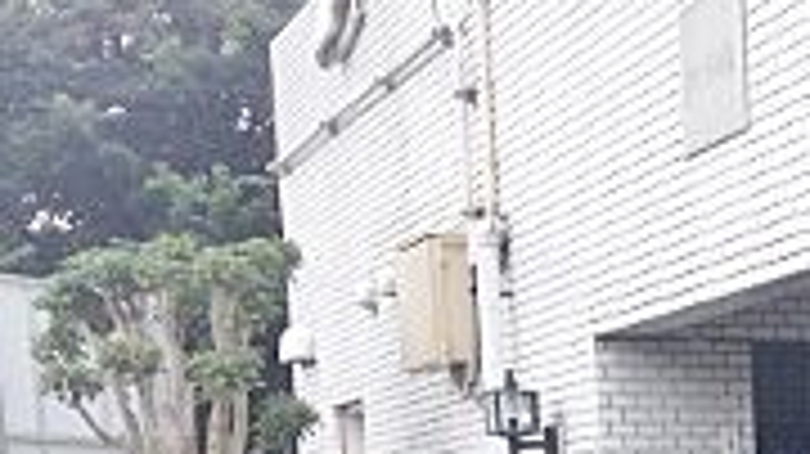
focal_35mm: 128
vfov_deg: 8.7
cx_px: 1004
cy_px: 1025
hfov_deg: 16.0
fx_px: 2748
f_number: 2.4
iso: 50
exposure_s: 1/366
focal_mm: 4.12
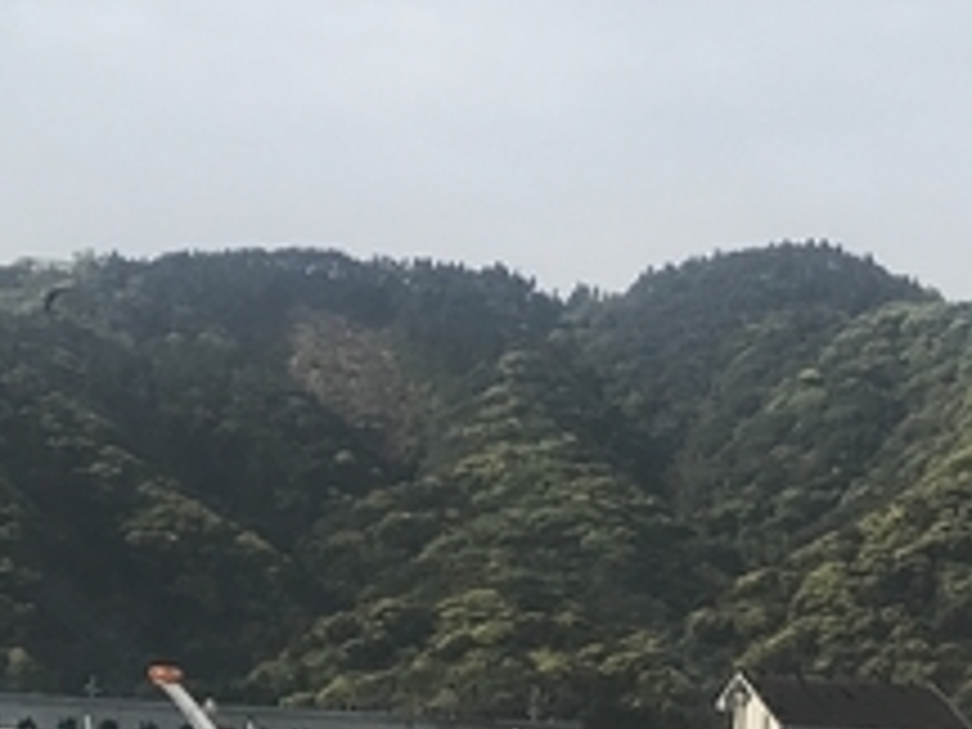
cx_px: 878
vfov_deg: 11.1
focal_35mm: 133
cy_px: 644
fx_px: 3735
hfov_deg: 14.7
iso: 20
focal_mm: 3.99
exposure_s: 1/3546
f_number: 1.8
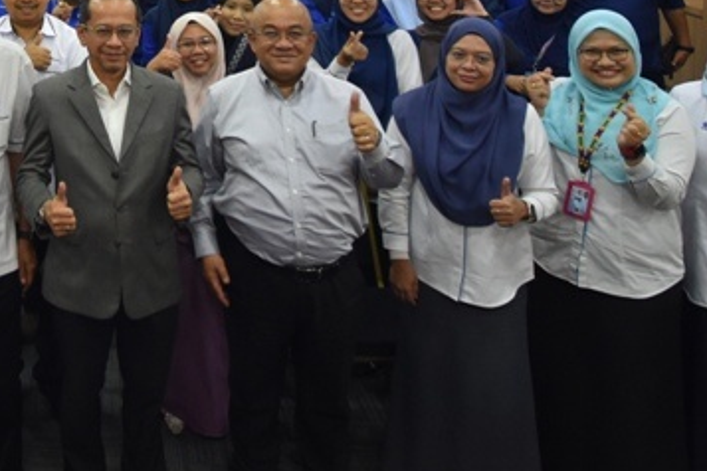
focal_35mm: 43
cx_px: 10
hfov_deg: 40.2
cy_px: -100
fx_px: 844
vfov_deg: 27.3
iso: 800
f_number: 4.8
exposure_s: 1/100
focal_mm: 10
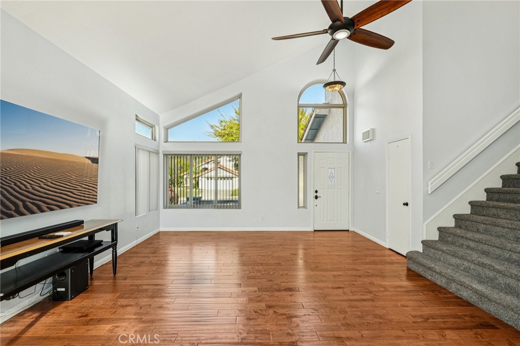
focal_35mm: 16
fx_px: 231
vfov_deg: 73.7
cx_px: 260
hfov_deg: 96.8
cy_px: 173
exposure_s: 1/45
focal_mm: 16
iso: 400
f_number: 8
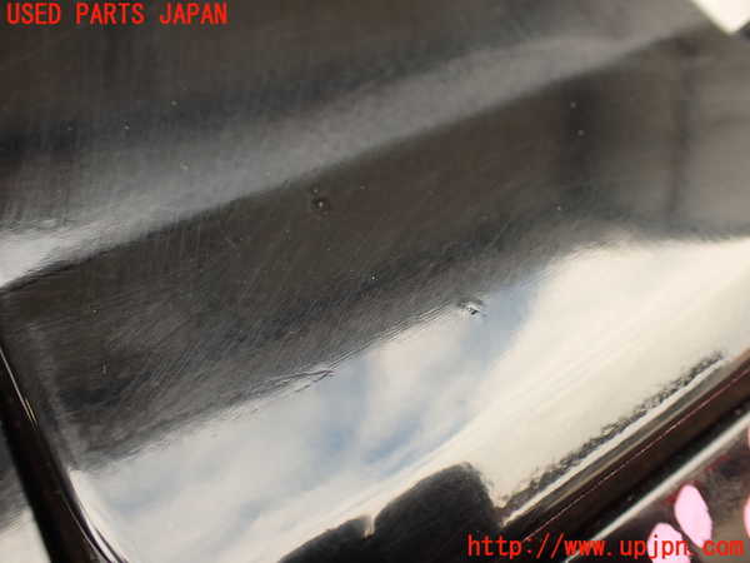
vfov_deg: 44.2
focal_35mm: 32
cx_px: 375
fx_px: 693
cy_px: 282
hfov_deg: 56.8
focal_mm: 5.79
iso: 100
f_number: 2.4
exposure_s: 1/100
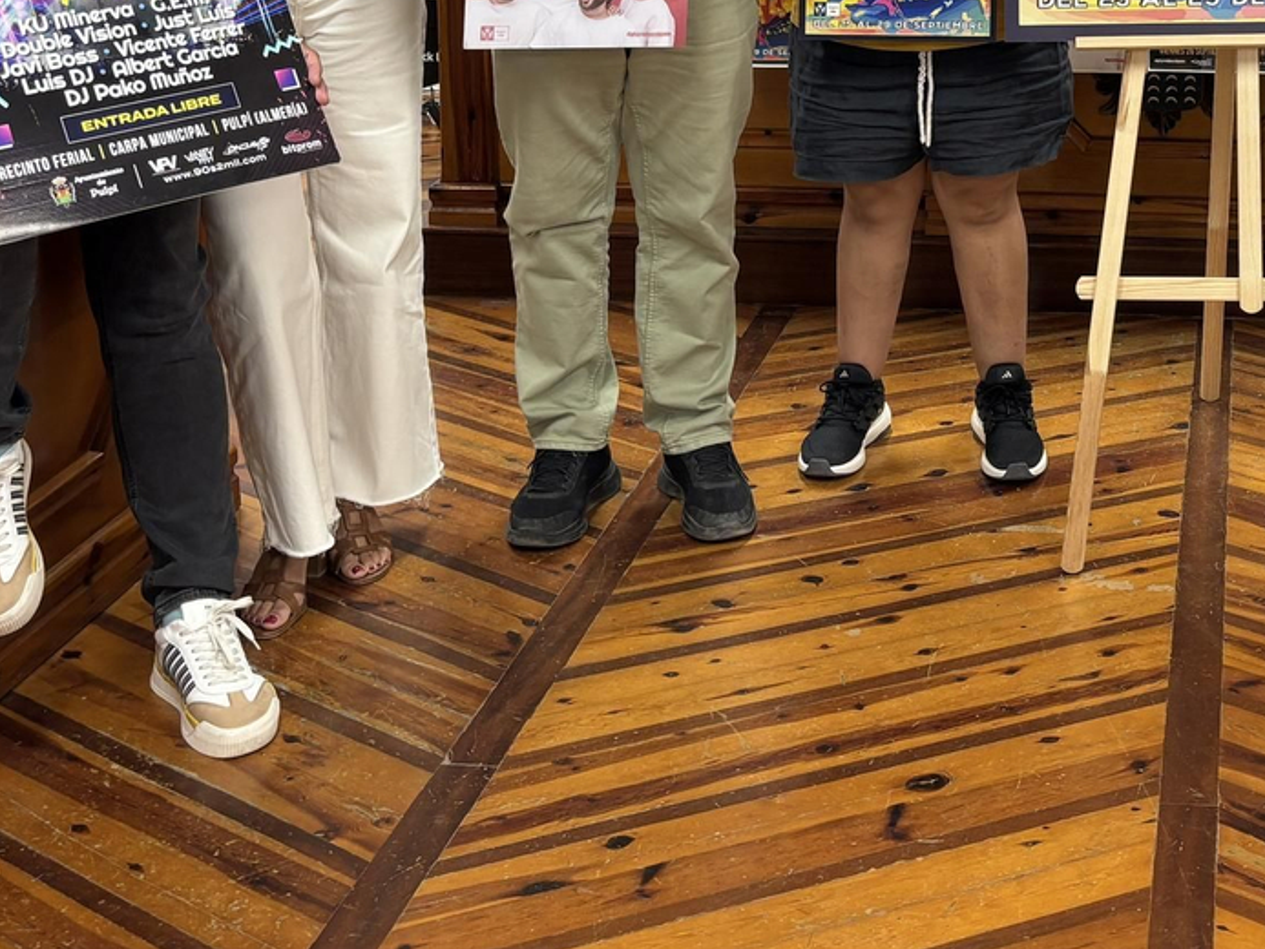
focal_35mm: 60
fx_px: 2193
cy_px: -126
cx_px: 1097
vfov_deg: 22.8
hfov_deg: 31.0
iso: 80
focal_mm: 5.96
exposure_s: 1/50
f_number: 1.6
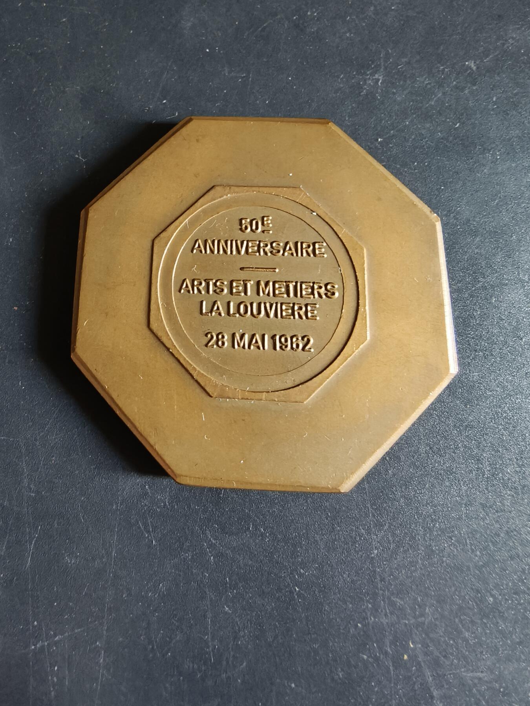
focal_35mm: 23
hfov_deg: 58.9
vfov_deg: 73.9
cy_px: 353
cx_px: 265
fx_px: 470
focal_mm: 2.32
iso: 4000
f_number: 2
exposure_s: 1/17.7
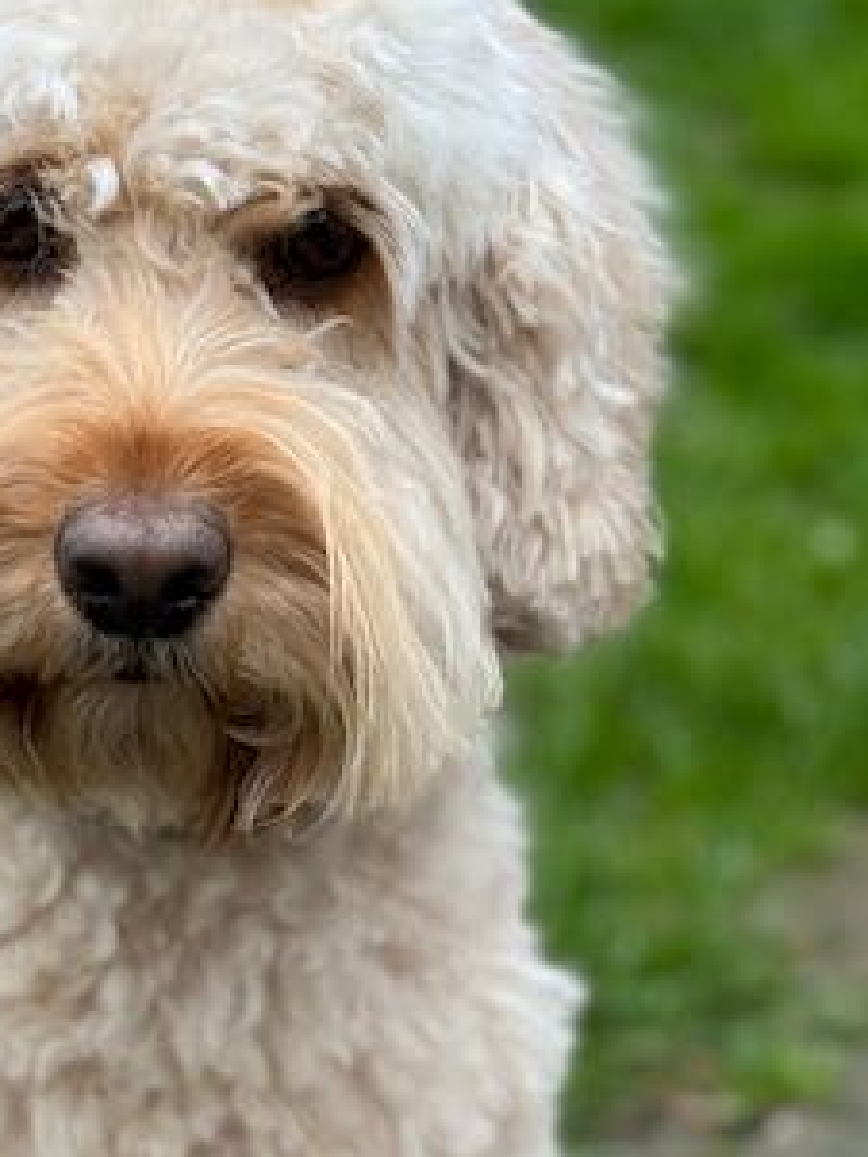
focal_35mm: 102
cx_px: 15
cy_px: 949
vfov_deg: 19.0
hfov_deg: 14.3
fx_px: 3408
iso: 64
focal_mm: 6.86
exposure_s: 1/385
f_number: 1.78
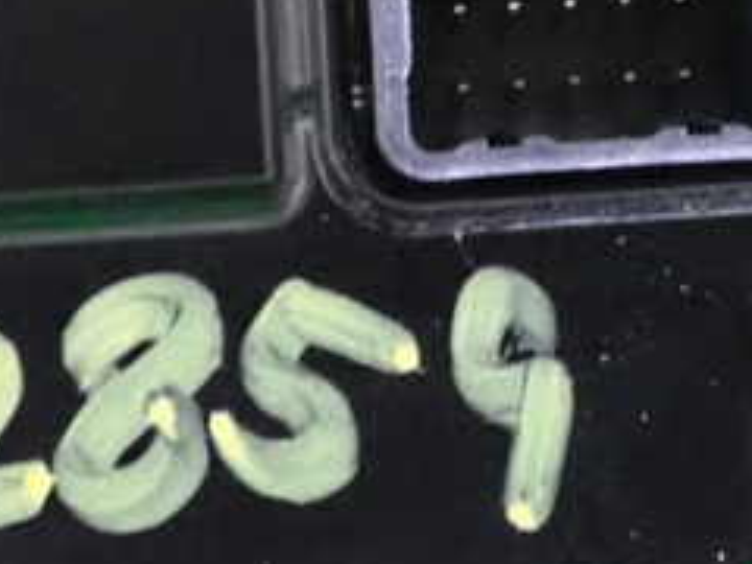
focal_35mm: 110
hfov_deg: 17.8
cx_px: 517
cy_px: -63
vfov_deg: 13.2
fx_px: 2390
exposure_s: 1/80
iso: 6400
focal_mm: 7.84
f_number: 2.9
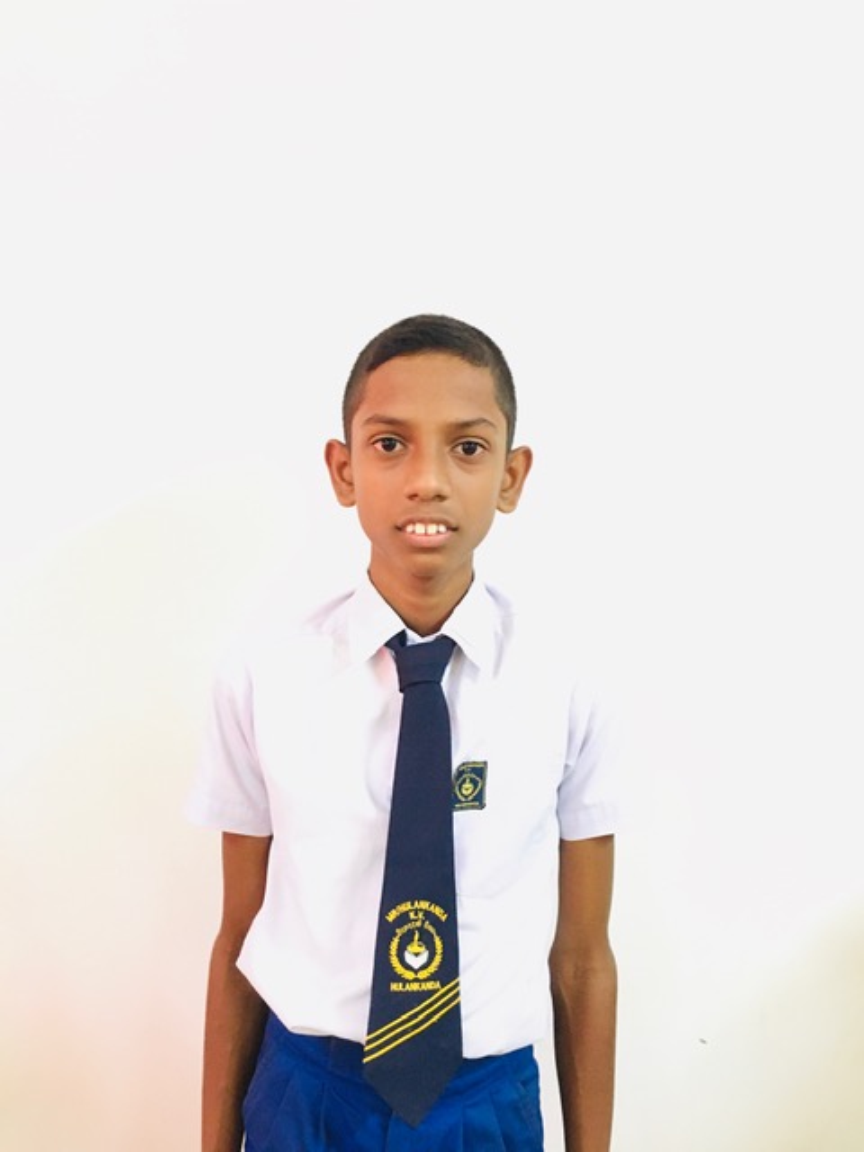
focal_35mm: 29
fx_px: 965
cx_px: 432
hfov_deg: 48.2
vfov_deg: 61.7
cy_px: 576
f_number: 2.2
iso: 400
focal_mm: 4.15
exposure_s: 1/17
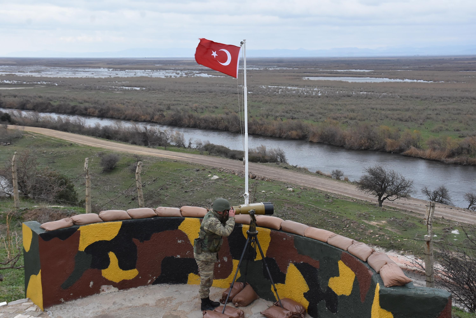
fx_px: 595
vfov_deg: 29.9
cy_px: 159
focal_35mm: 45
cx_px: 238
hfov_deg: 43.6
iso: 800
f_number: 8
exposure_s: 1/500
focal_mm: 30
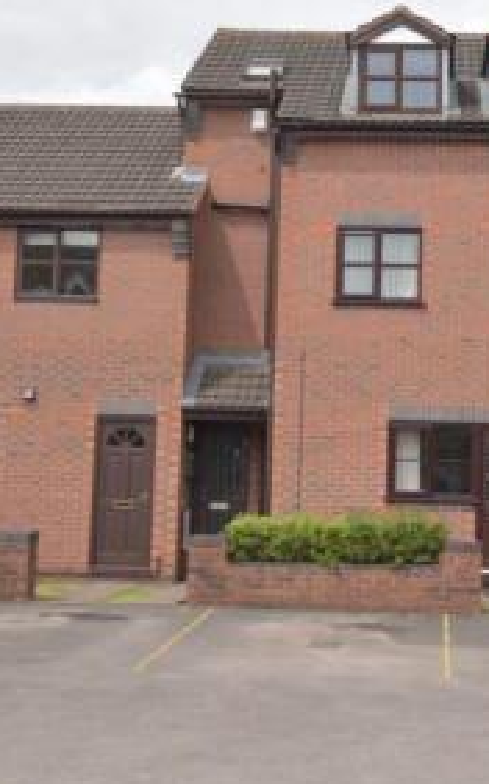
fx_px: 1515
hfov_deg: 18.1
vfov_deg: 28.7
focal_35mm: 71
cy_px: 229
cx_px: 415
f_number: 8
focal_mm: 20
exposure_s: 1/250
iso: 200
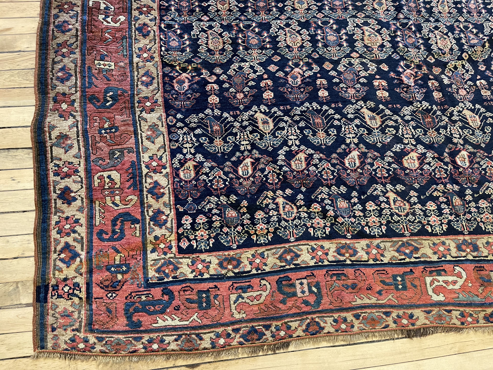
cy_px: 185
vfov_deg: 54.9
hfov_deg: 69.4
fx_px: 356
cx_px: 246
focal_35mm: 25
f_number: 1.6
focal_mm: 5.1
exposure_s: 1/60
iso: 400
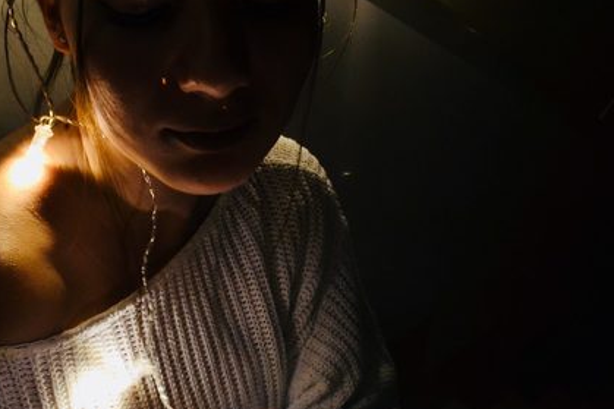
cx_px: 189
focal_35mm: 43
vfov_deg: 31.1
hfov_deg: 44.6
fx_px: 733
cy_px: 161
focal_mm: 20
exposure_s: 1/4
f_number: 18
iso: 800
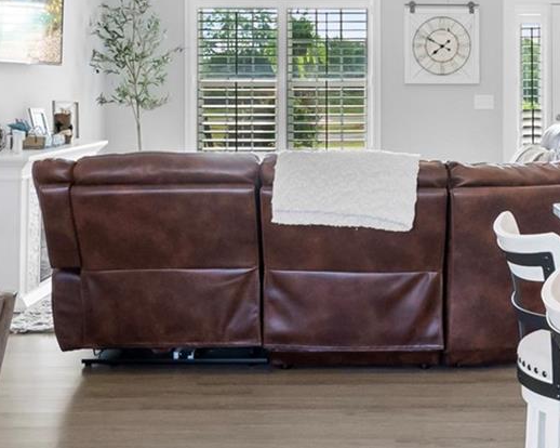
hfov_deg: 35.4
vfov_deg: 28.5
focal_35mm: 52
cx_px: 402
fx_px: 862
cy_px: 87
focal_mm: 14
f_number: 8
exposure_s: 1/40
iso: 2000
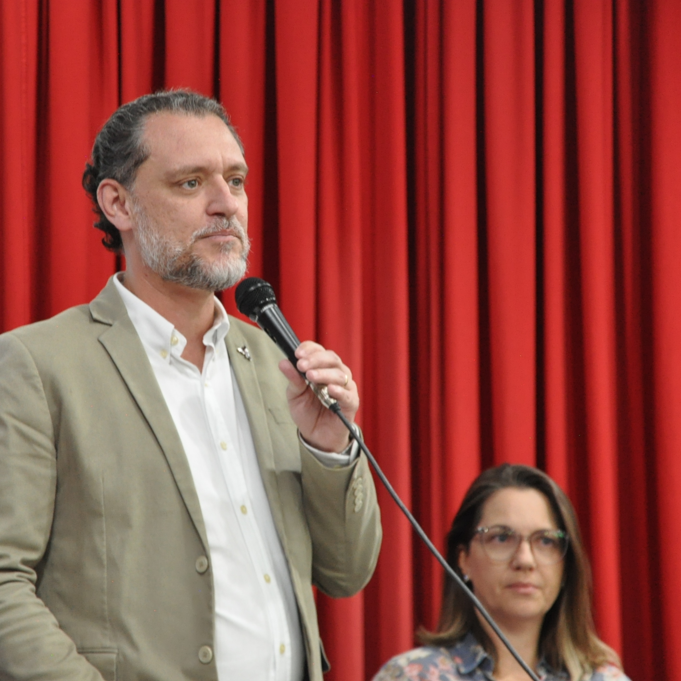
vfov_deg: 9.3
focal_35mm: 189
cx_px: 235
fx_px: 4207
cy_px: 339
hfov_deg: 9.2
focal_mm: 98
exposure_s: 1/20
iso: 1600
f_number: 5.6
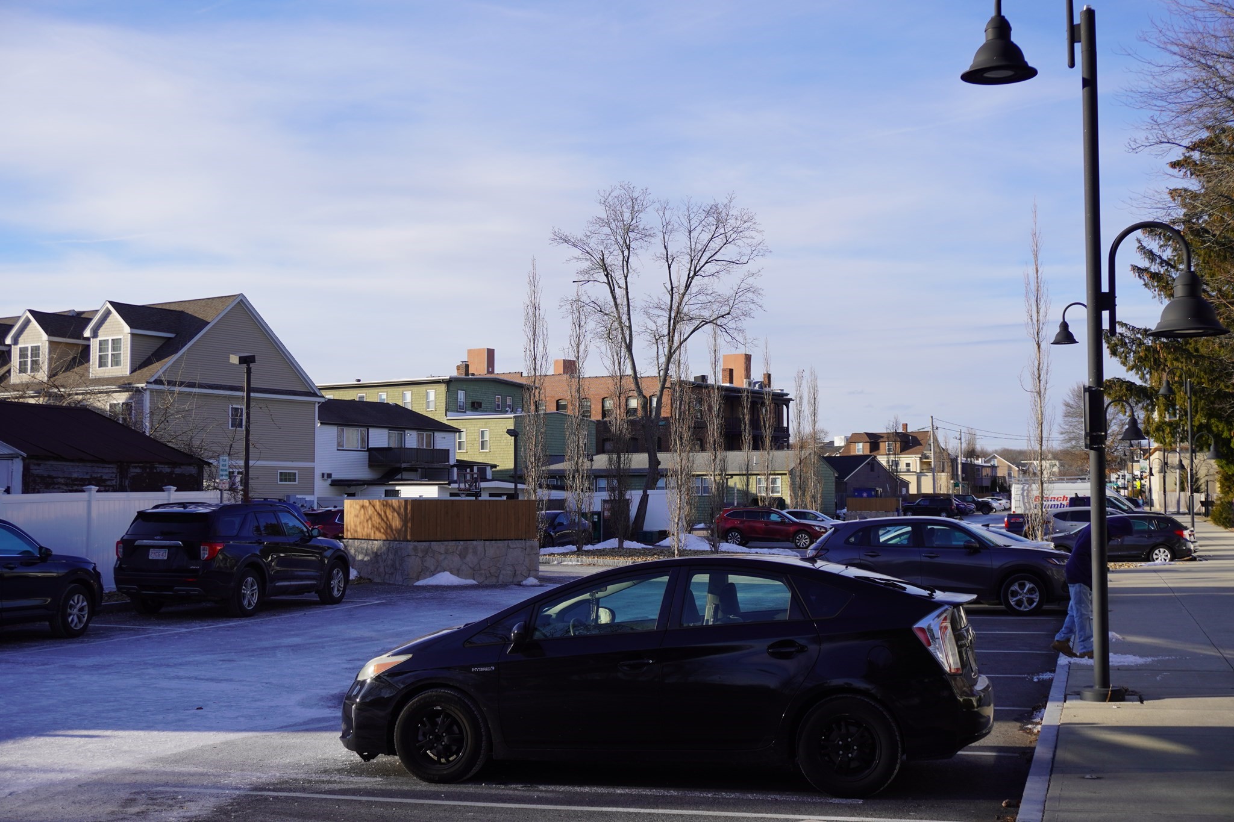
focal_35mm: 45
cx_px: 617
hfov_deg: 43.6
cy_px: 411
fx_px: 1542
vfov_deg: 29.9
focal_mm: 30
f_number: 5.6
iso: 100
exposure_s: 1/500
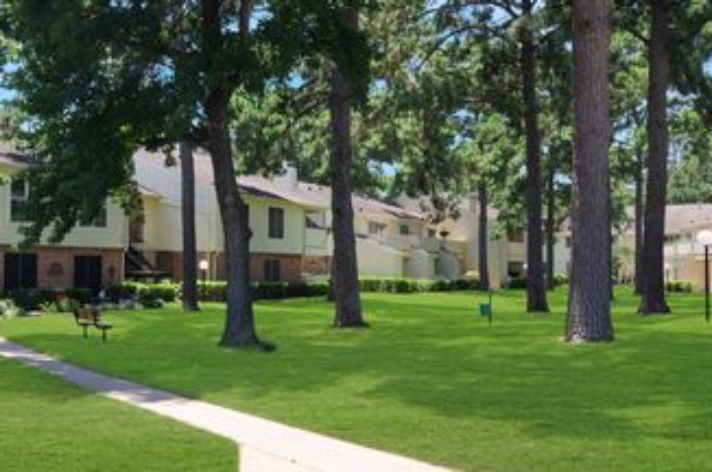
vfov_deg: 29.1
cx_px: 275
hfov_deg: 42.6
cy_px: 222
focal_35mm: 46
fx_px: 908
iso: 200
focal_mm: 20
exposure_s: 1/250
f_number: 8
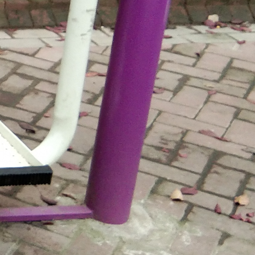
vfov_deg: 12.7
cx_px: -318
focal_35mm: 135
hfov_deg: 11.2
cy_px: -10
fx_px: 1125
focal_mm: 3.69
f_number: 2.2
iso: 200
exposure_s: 1/33.3
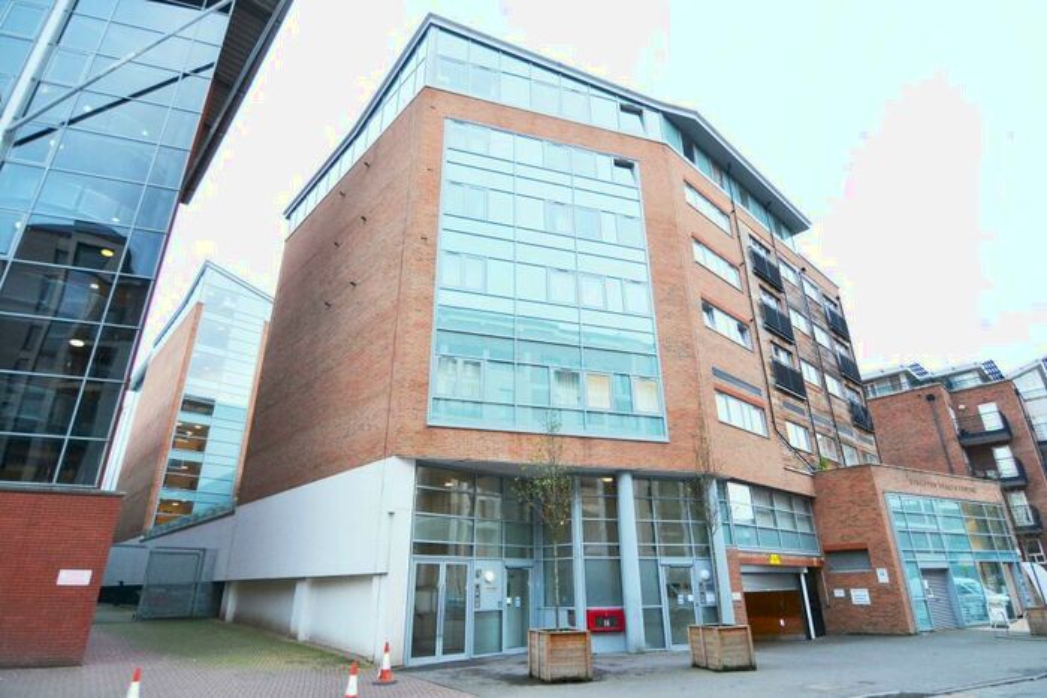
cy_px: 349
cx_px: 524
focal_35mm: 18
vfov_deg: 67.4
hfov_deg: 90.0
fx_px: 524
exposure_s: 1/125
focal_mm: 12
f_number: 5.6
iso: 360
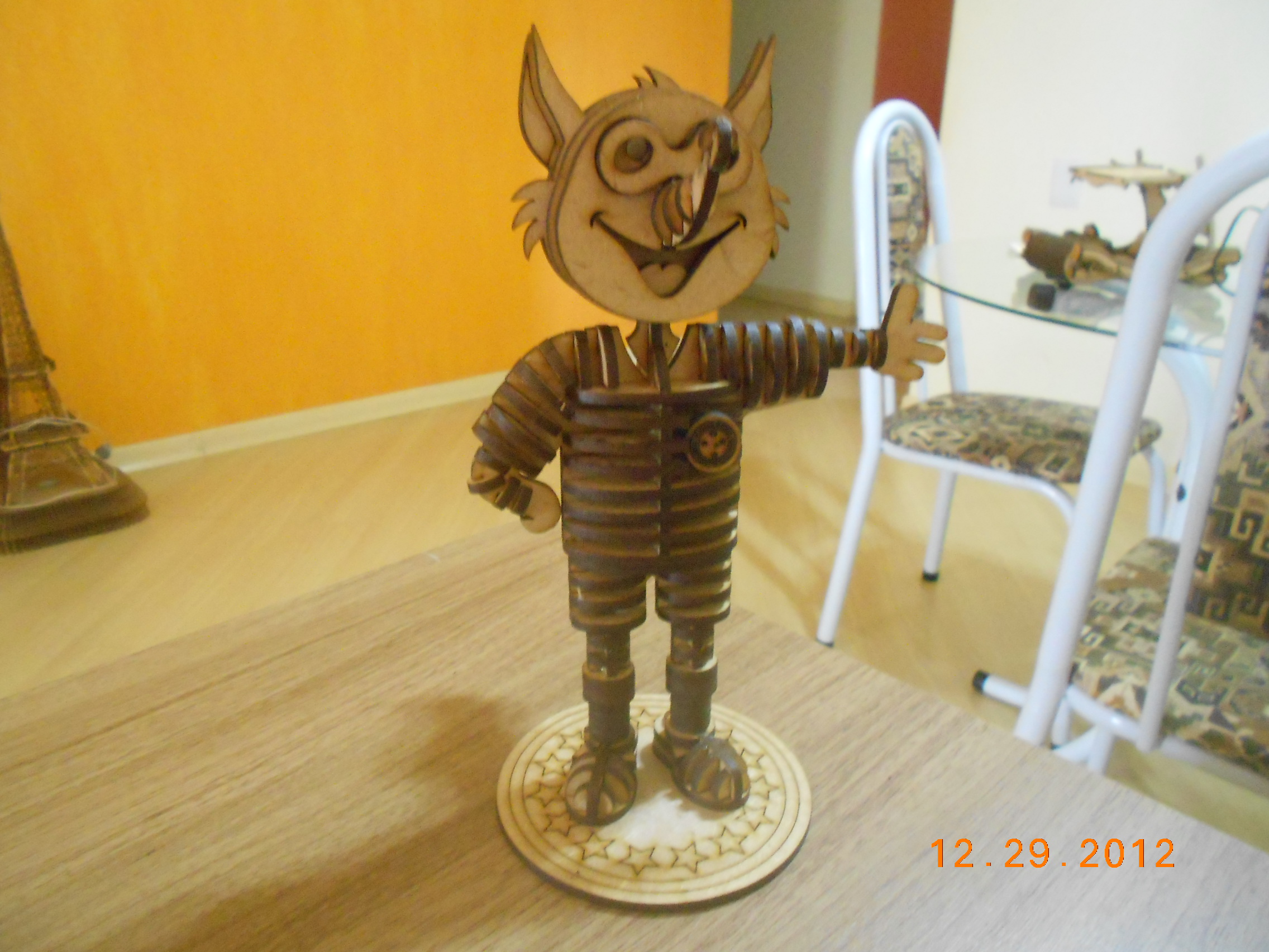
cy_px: 476
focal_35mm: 26
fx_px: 953
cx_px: 634
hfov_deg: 67.3
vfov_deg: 53.1
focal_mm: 4.6
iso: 800
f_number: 3.2
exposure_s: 1/20
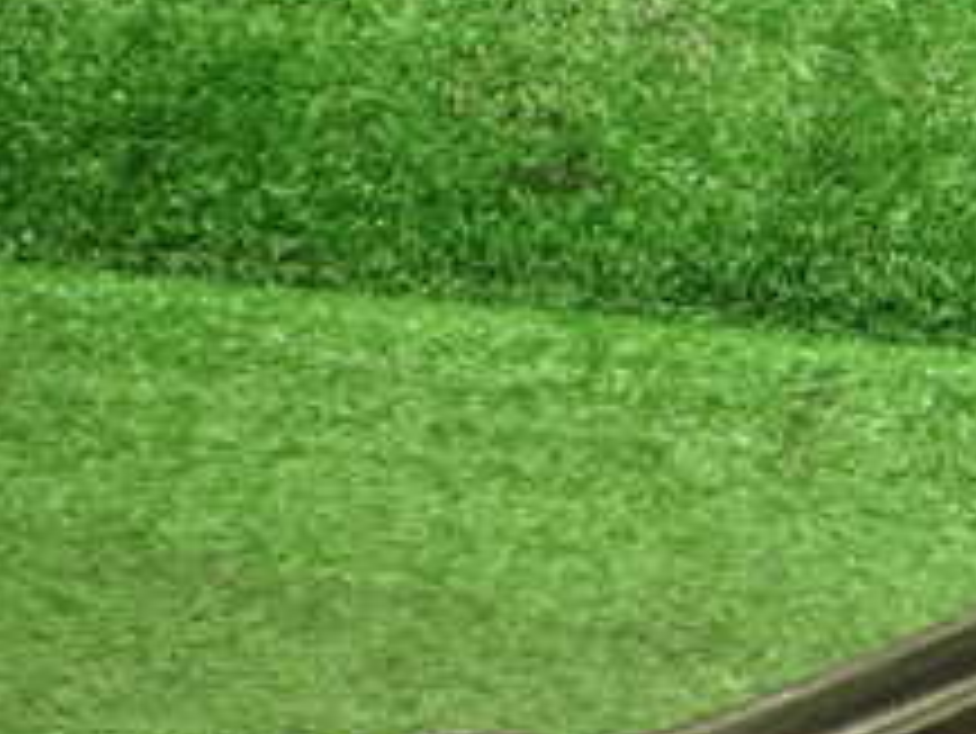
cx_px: 1268
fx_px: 2341
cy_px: 482
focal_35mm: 83
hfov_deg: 21.3
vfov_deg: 17.8
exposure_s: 1/100
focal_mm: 5.4
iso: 800
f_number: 2.3
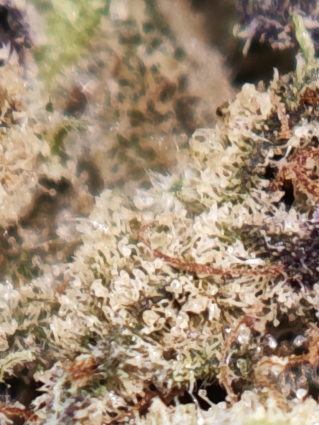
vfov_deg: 4.2
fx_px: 5811
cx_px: 301
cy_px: 521
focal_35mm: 473
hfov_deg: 3.1
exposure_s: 1/120
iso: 50
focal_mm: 11.5
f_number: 1.8
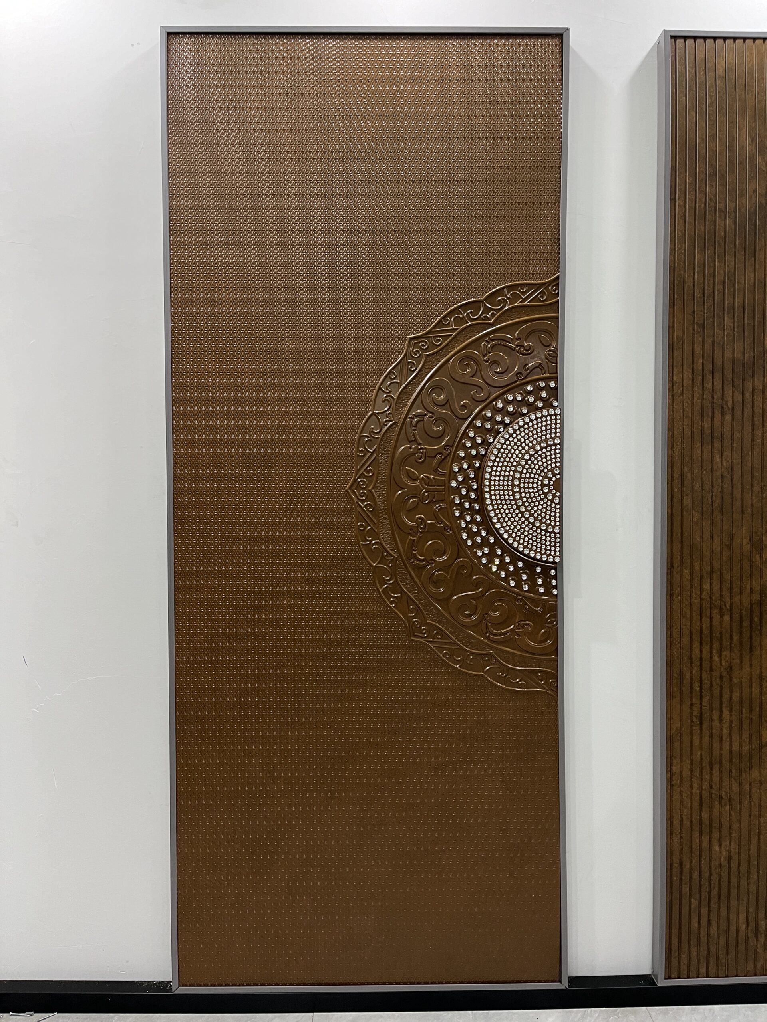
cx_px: 384
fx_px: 768
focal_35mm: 26
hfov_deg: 53.1
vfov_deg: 67.3
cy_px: 511
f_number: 1.6
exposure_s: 1/50
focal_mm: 5.1
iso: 125
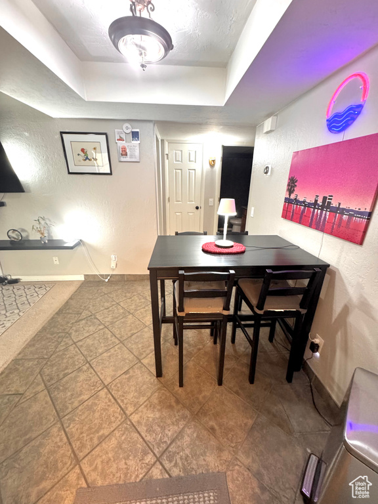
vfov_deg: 102.1
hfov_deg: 85.7
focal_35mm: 14
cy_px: 252
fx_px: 204
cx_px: 189
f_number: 2.2
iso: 400
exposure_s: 1/59
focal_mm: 2.22
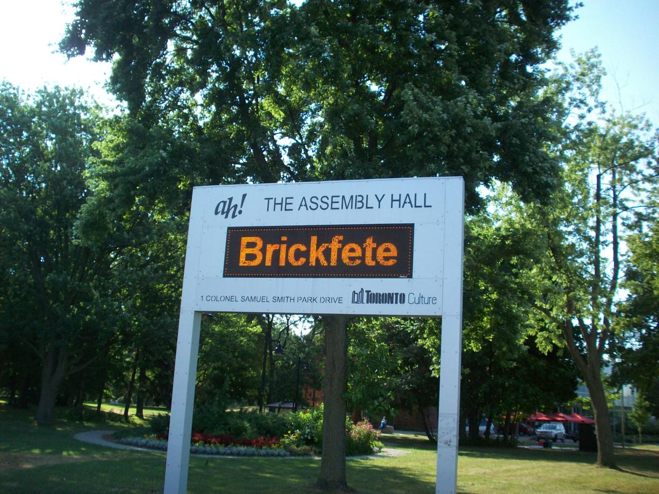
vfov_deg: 38.7
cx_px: 330
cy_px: 247
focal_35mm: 37
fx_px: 704
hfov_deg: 50.1
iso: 80
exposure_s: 1/407
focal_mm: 6.2
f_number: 2.8
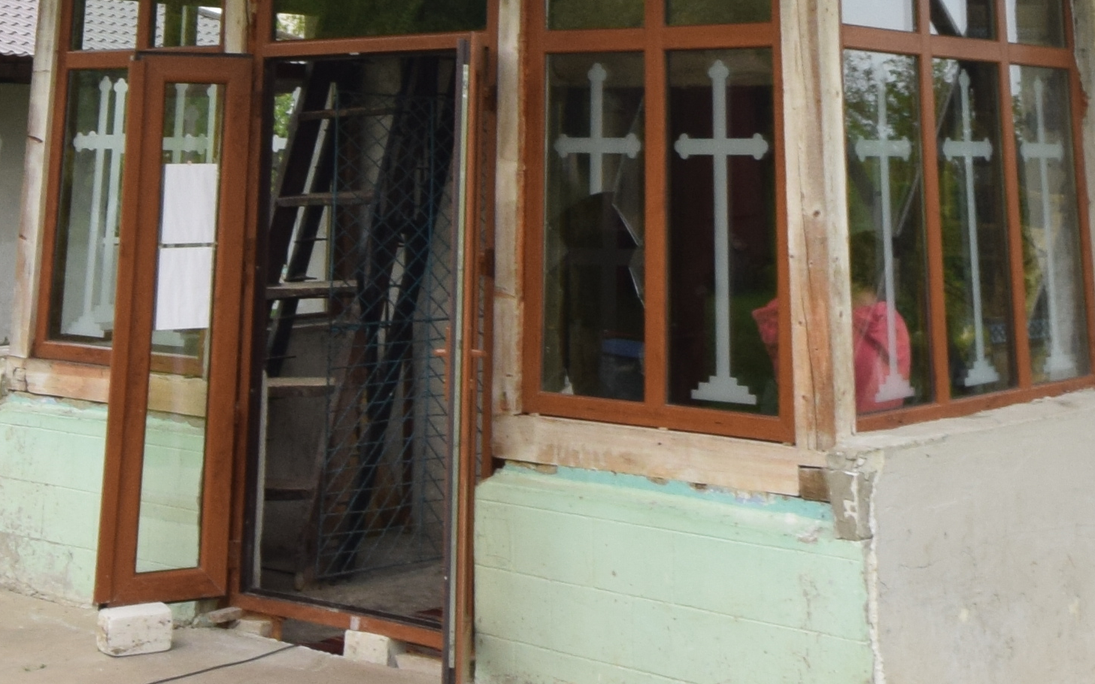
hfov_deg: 32.3
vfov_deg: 17.8
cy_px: -423
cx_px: 405
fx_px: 1880
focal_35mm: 63
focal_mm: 10
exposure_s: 1/125
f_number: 9
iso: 320
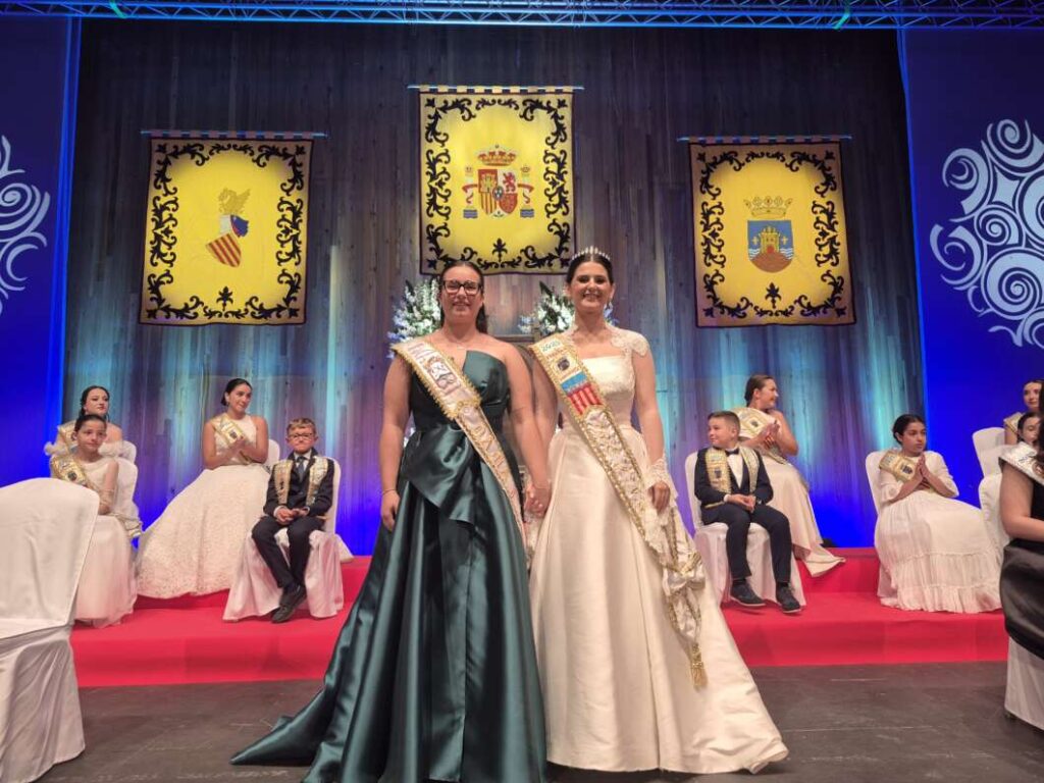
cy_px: 392
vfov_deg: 58.9
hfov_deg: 73.9
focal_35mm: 23
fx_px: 694
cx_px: 522
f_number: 1.8
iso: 64
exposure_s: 1/62
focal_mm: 5.4
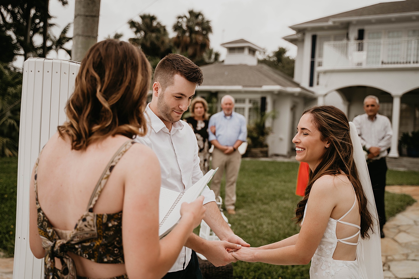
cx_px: 210
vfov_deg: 31.9
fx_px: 489
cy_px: 140
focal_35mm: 42
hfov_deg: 46.4
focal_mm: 42
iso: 400
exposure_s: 1/500
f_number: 2.8
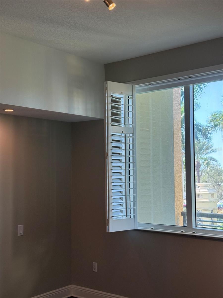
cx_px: 112
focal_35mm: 48
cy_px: 149
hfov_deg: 30.3
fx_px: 412
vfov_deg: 39.7
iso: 80
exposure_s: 1/191
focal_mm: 6.76
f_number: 1.78
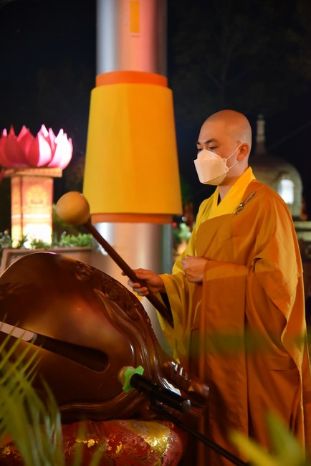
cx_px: 156
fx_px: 673
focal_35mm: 52
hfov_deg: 26.0
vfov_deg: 38.2
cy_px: 233
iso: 5000
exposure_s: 1/100
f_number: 4
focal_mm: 52
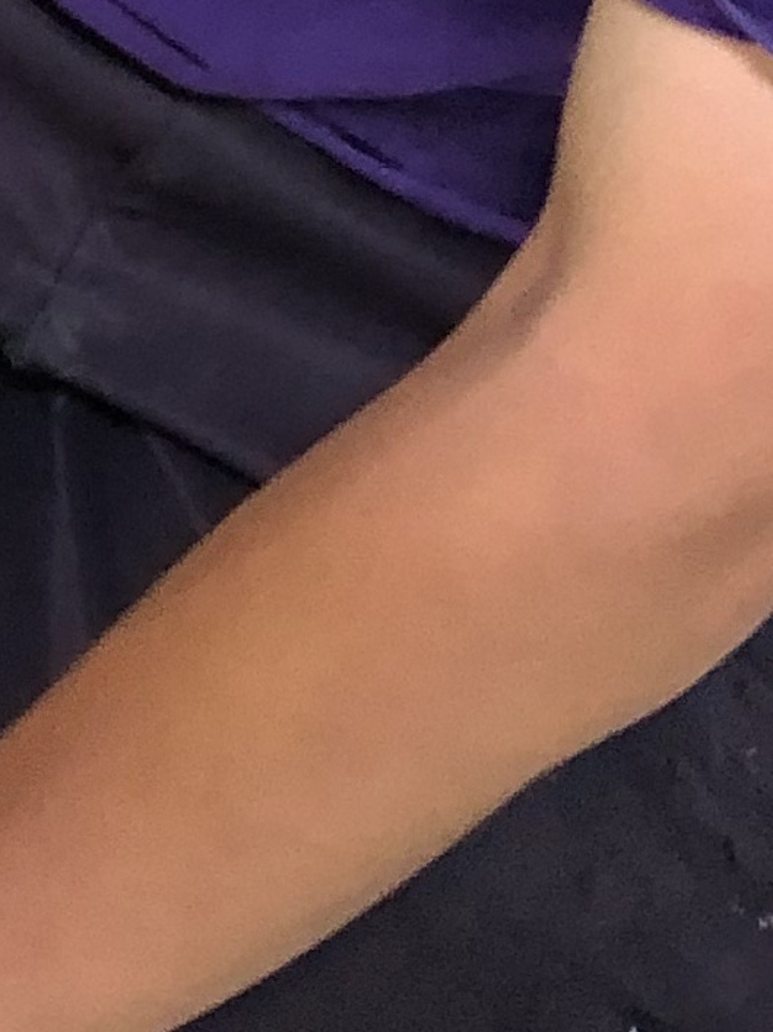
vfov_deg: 11.3
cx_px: -454
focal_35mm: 160
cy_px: -930
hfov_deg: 9.0
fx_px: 4767
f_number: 1.8
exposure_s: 1/11
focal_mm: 3.99
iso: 100
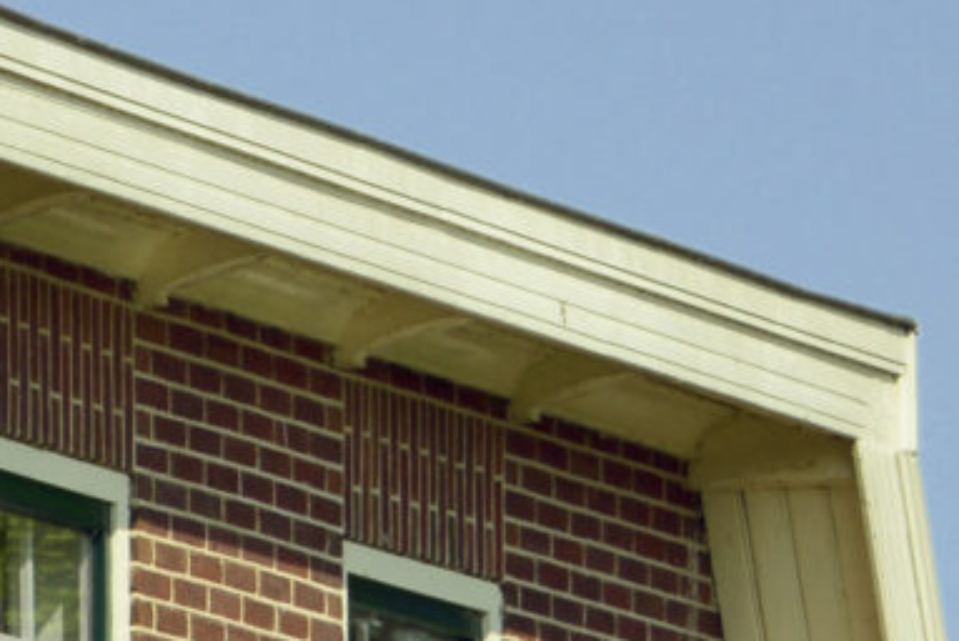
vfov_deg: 1.8
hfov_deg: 2.7
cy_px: 234
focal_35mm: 748
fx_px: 19940
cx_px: -1192
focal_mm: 112
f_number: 10
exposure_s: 1/400
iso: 200
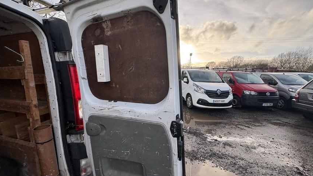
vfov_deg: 67.0
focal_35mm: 16
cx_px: 151
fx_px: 133
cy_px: 93
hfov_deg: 99.3
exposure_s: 1/482
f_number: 2.2
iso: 40
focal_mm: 2.22
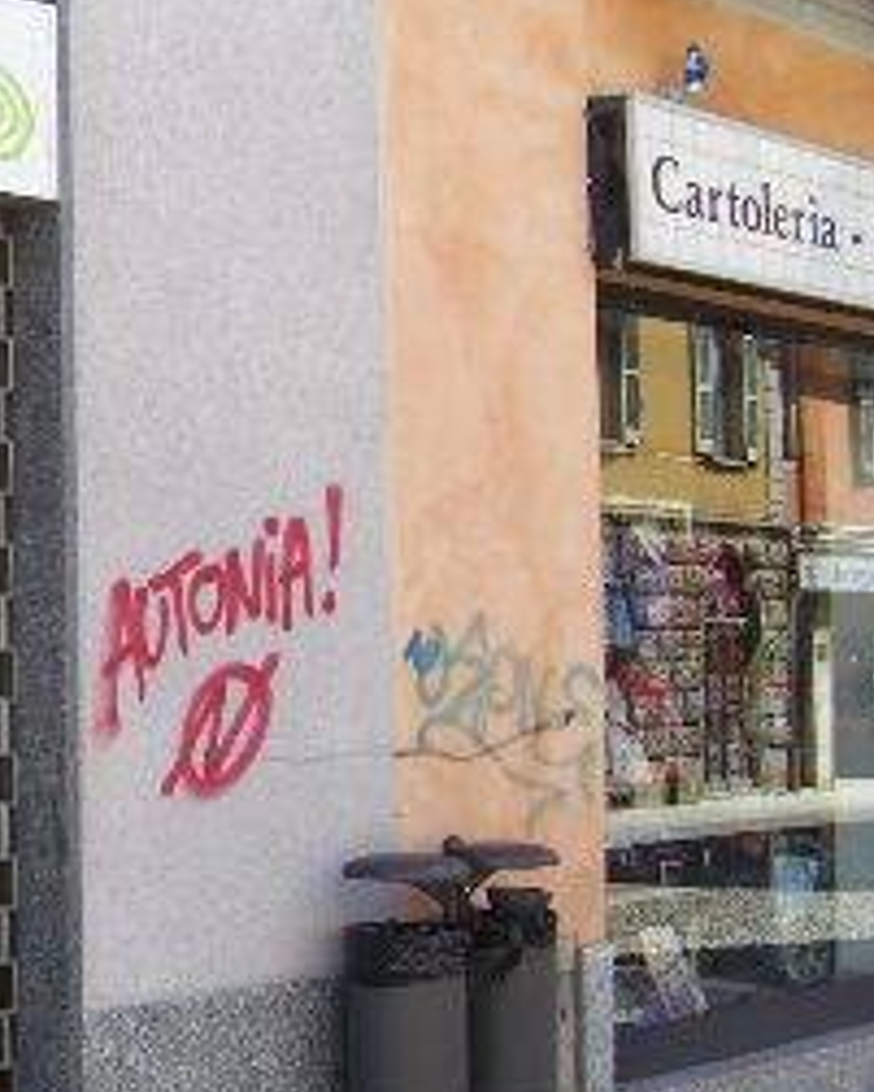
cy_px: 572
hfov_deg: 22.1
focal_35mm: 66
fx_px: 2133
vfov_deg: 28.7
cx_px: -35
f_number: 2.7
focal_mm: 5.6
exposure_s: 1/350
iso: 80
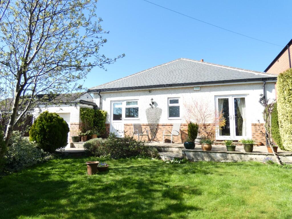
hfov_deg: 79.0
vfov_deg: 63.4
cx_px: 146
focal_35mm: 21
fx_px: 177
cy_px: 110
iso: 80
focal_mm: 3.8
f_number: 2.9
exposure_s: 1/500
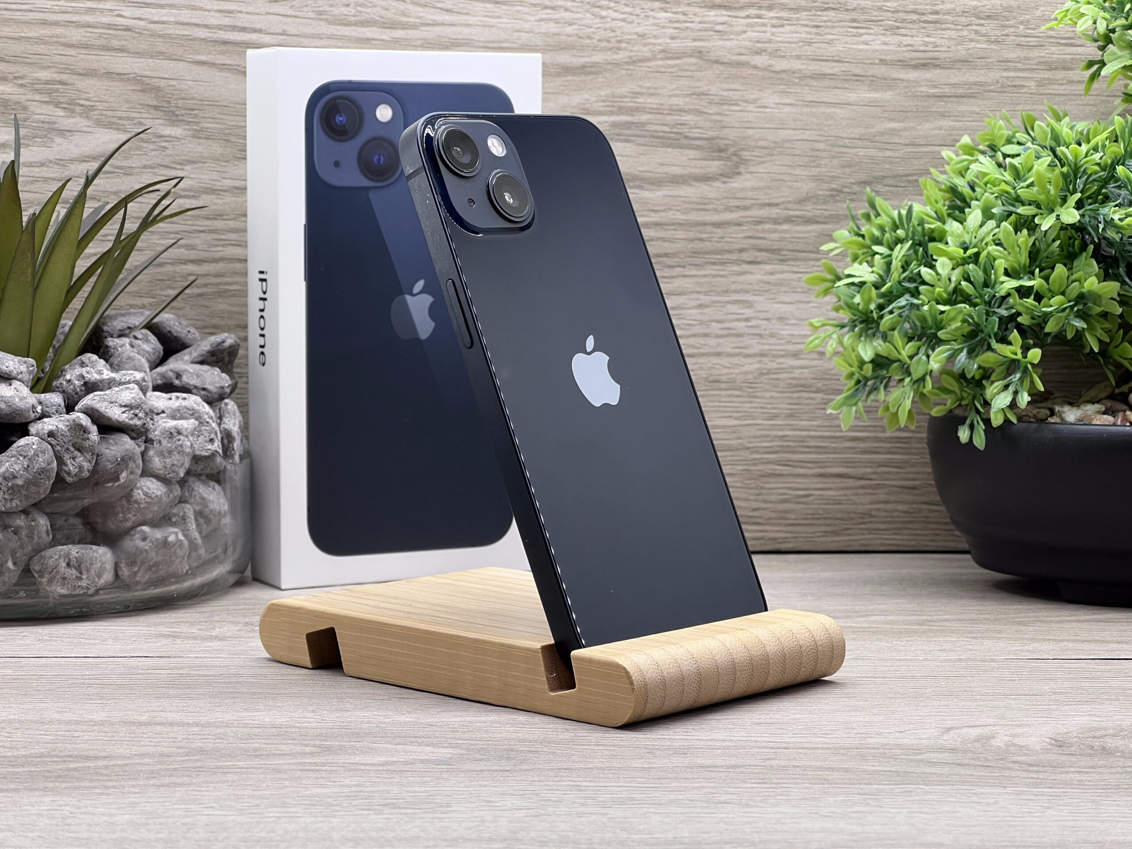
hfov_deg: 25.3
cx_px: 566
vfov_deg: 19.1
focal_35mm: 77
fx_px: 2518
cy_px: 424
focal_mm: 9
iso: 100
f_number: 2.8
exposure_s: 1/100
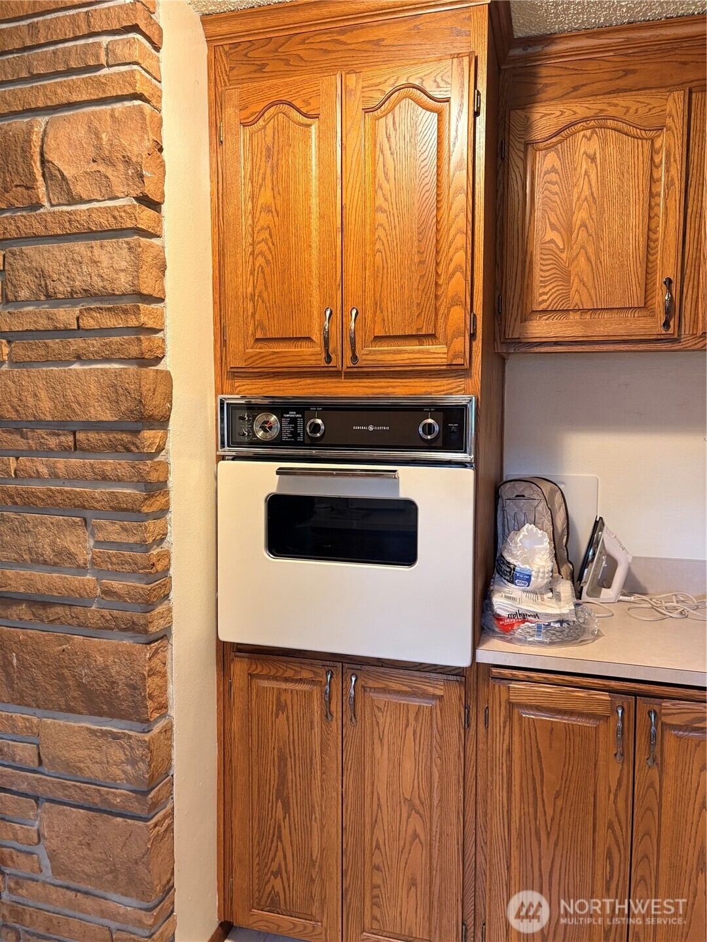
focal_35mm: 26
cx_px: 354
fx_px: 708
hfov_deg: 53.1
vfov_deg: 67.3
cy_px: 471
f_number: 1.6
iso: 200
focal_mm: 5.96
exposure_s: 1/60
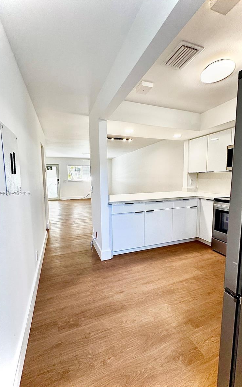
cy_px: 194
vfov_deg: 101.5
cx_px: 116
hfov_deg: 74.8
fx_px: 158
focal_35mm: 15
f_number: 2.2
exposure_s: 1/120
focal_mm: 2.22
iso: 160
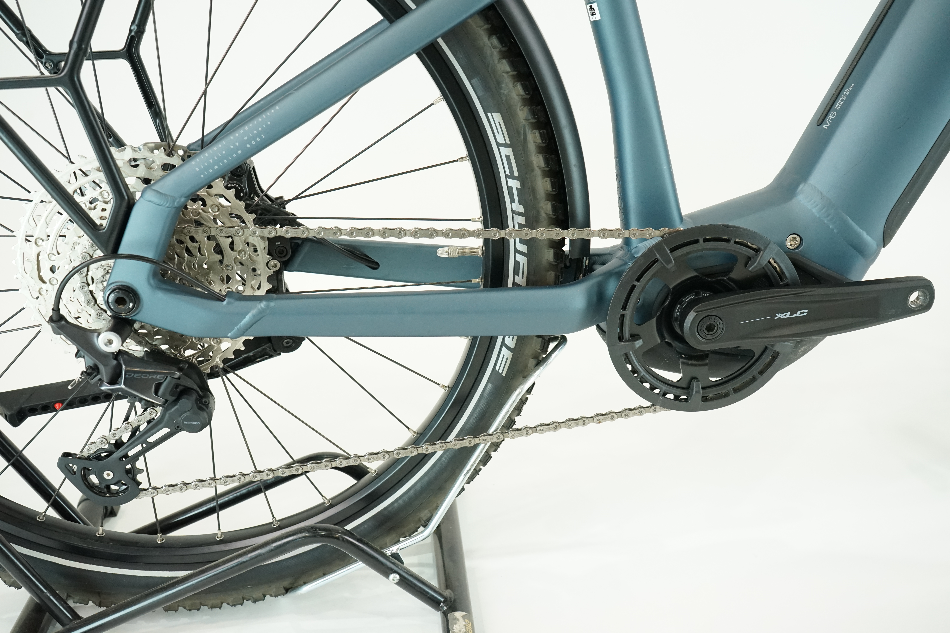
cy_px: 316
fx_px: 897
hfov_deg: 55.8
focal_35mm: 34
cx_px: 475
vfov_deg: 38.9
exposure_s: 1/200
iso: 3200
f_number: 6.3
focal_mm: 34
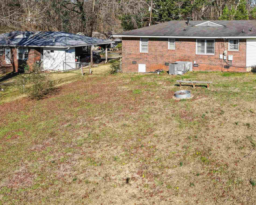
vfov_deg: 38.8
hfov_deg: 46.0
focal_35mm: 38
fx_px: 288
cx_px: 196
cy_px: 71
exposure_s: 1/4000
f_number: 1.8
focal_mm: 8.7
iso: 170
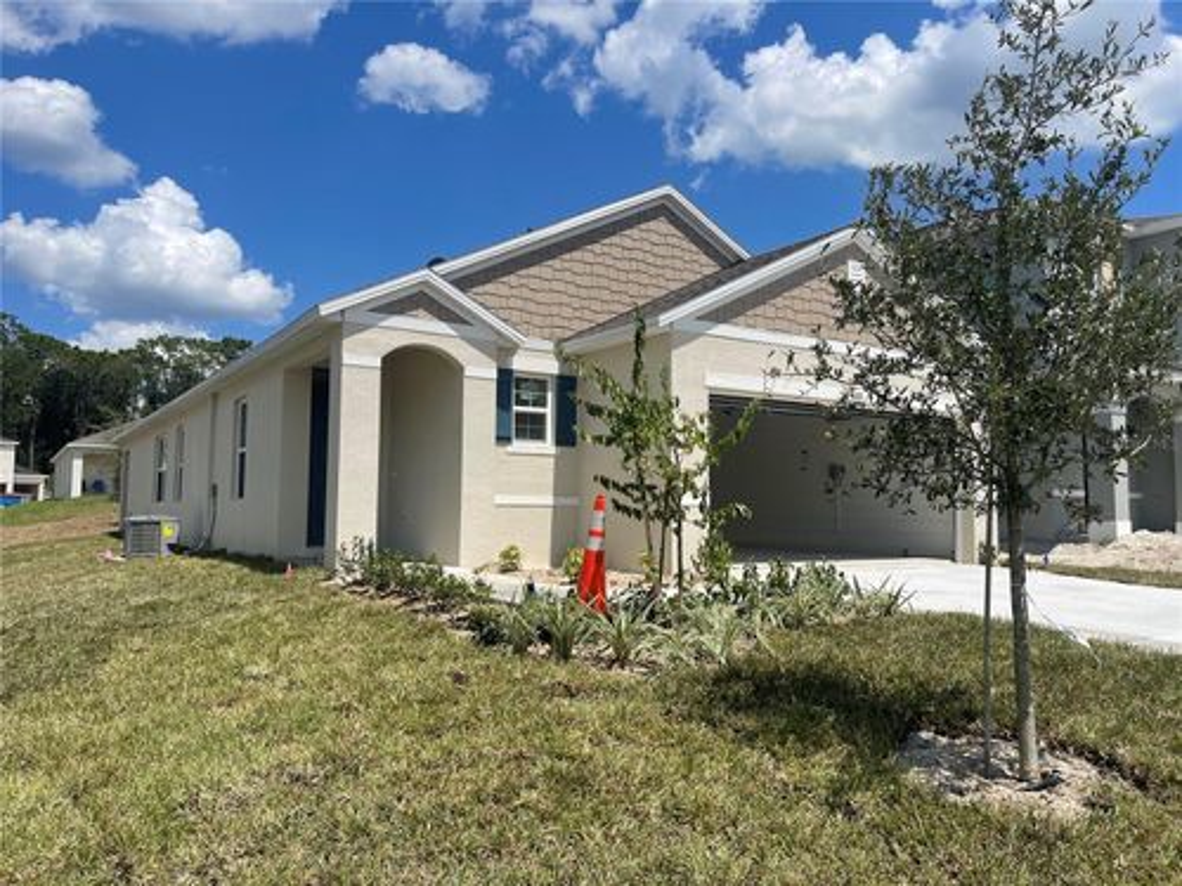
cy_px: 443
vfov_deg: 53.1
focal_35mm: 26
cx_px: 591
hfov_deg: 67.3
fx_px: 888
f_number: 1.6
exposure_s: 1/5917
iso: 32
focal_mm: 5.1
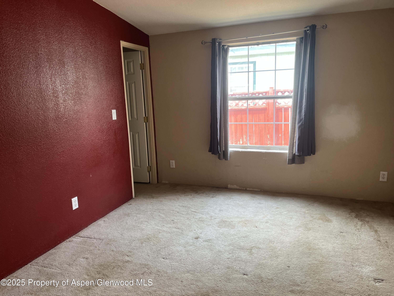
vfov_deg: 53.1
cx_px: 197
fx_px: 296
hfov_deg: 67.3
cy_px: 148
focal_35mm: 26
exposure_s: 1/120
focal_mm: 5.1
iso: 125
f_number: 1.6
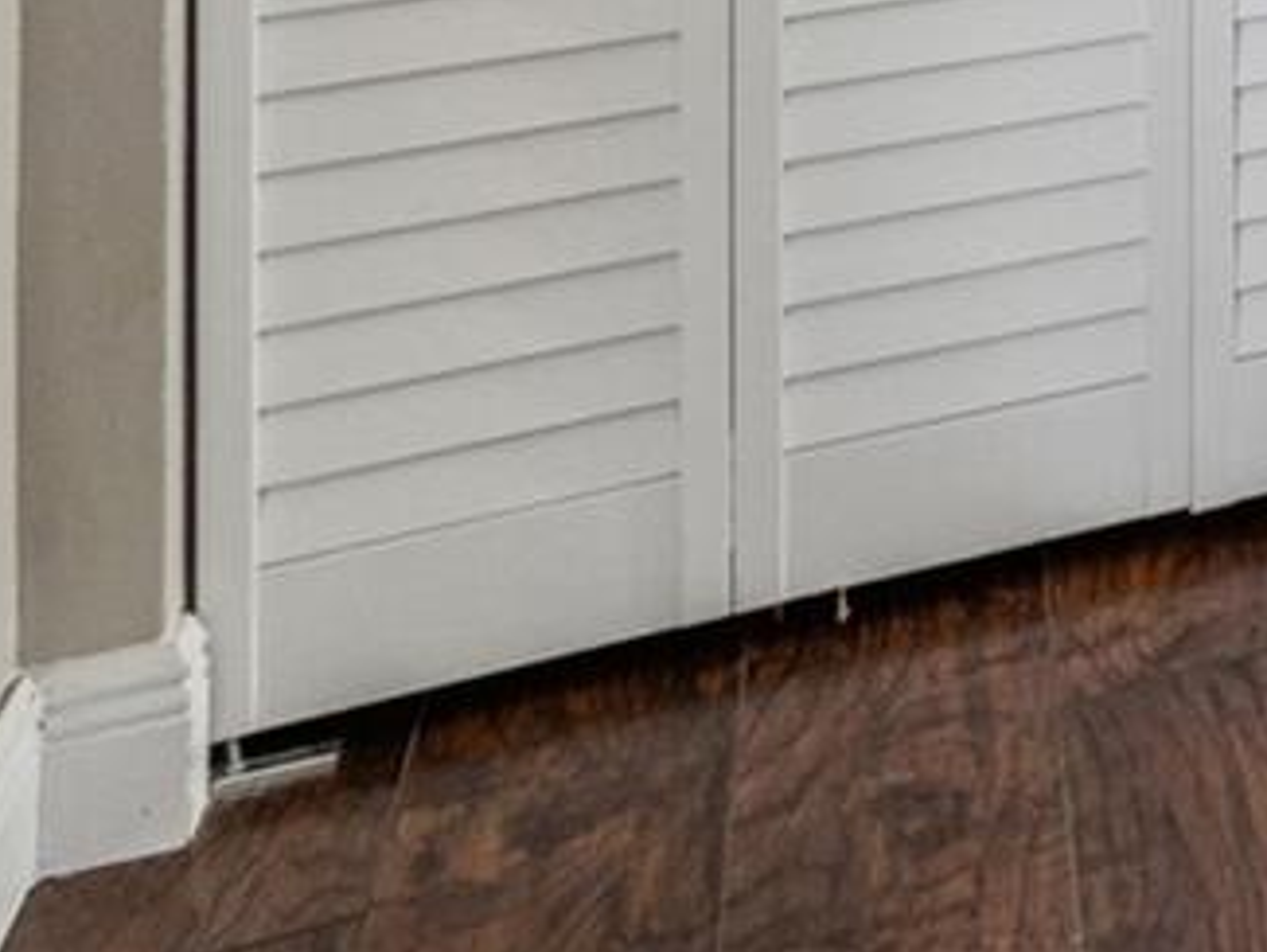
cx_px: 2717
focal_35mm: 71
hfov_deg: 17.1
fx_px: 2600
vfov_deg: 16.4
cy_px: -893
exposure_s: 1/40
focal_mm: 10
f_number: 7.1
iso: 640
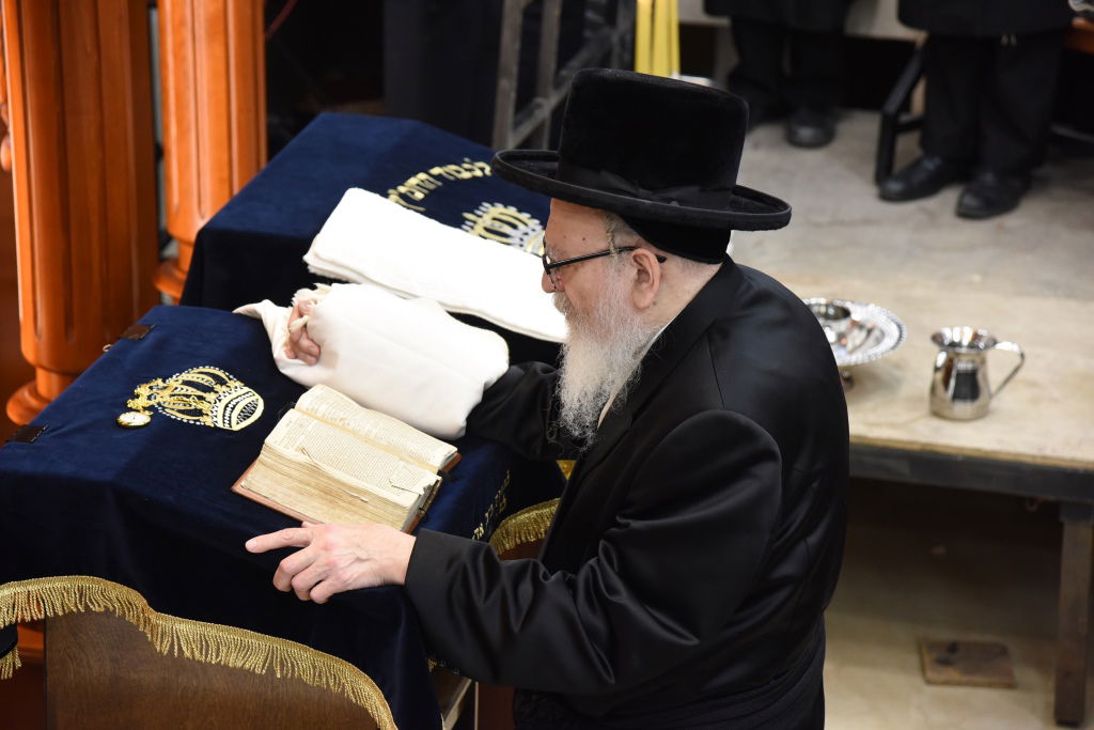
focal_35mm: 100
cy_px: 365
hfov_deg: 20.4
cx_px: 547
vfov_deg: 13.7
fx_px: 3039
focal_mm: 100
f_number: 5
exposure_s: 1/125
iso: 2500
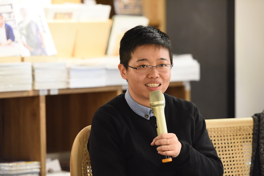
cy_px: 88
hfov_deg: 14.2
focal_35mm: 145
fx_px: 1063
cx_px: 132
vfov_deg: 9.5
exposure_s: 1/60
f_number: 2.8
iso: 3200
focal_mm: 145
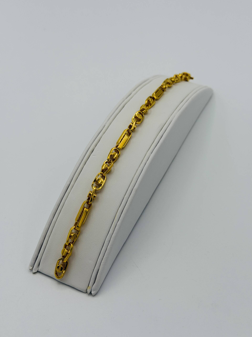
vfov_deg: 39.7
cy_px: 168
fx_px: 466
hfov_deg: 30.3
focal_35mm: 48
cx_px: 126
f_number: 1.78
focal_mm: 6.76
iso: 64
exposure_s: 1/3704
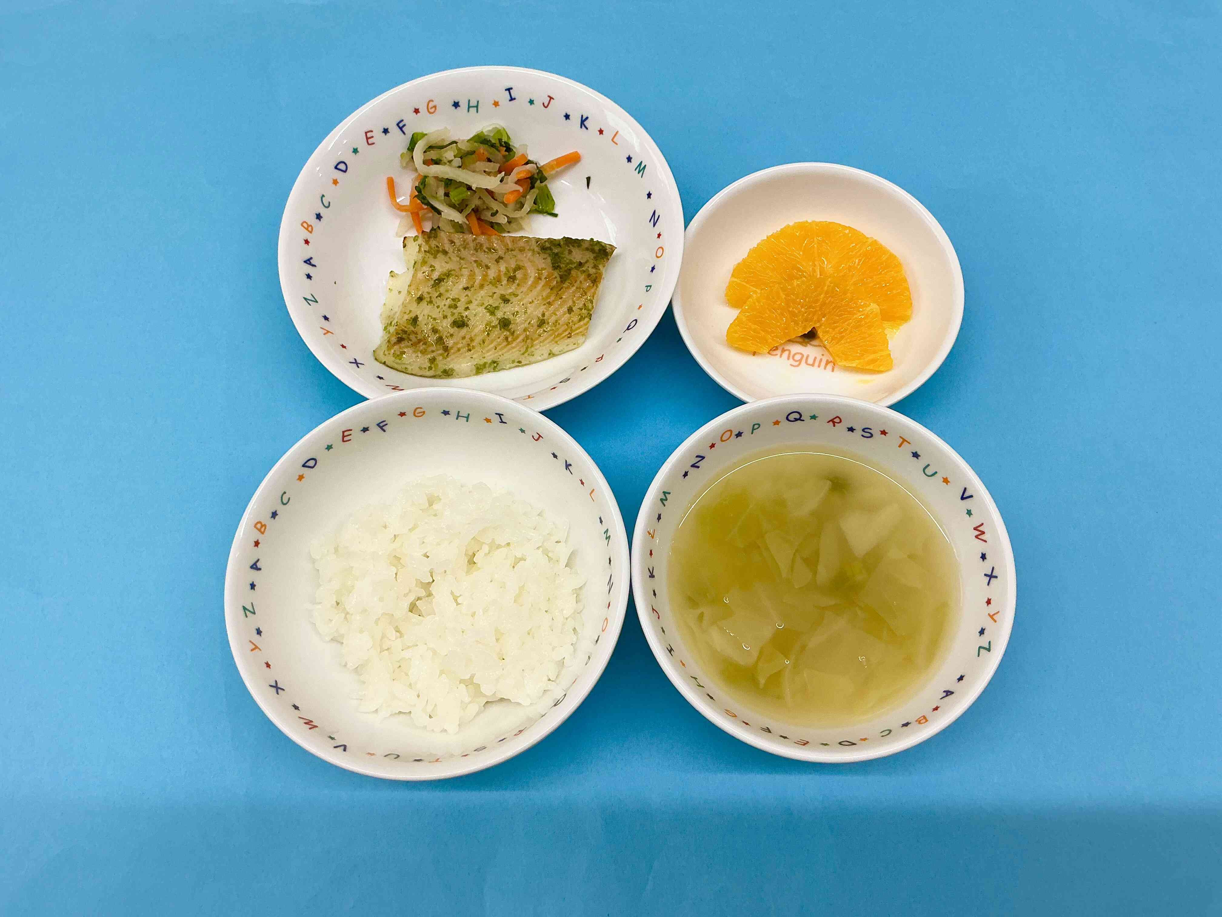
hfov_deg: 61.7
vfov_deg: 48.2
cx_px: 611
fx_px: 1024
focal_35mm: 29
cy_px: 458
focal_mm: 3
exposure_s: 1/120
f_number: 1.8
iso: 32
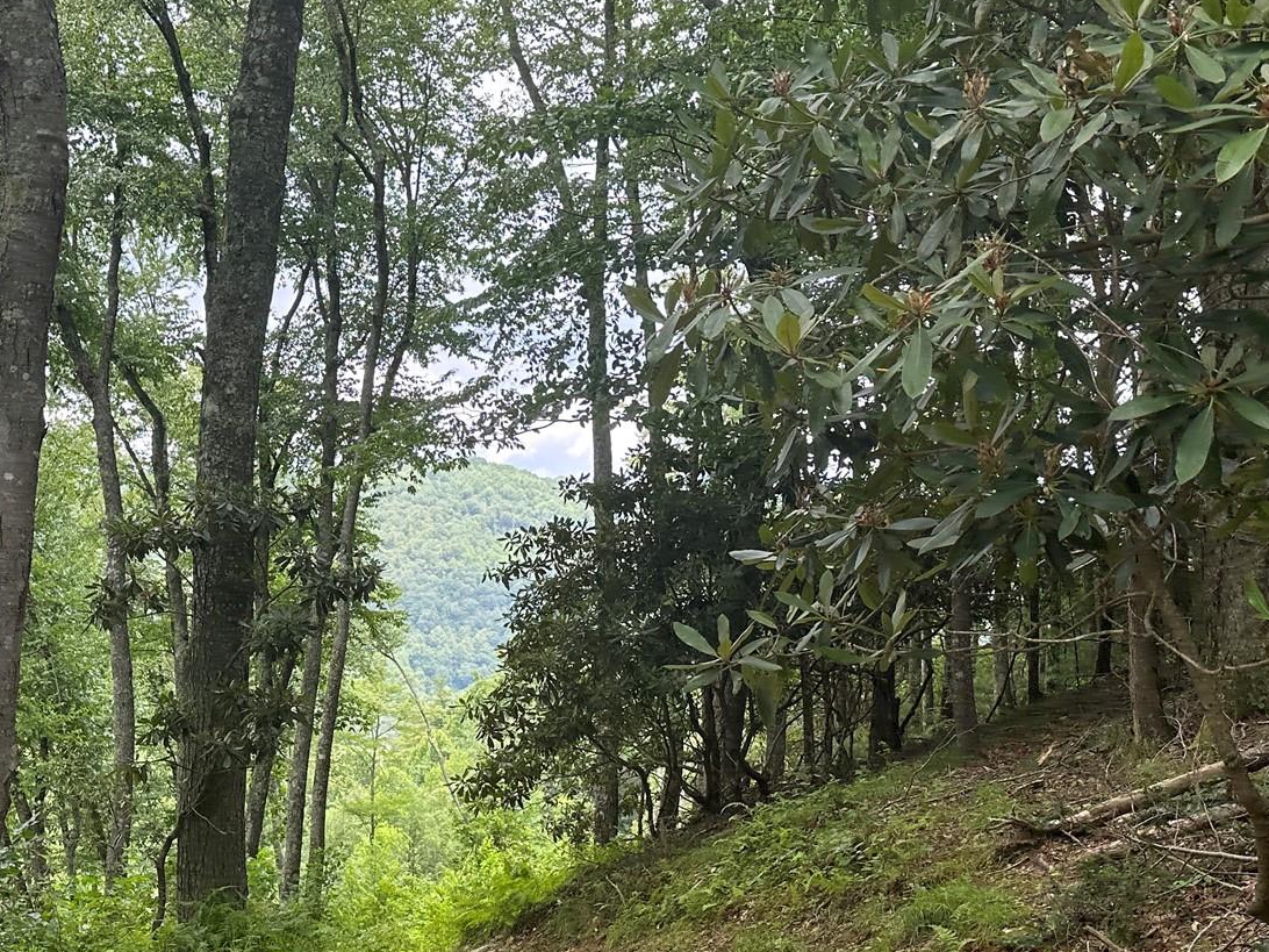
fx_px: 1650
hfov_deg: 41.5
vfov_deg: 31.8
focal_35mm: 45
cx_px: 420
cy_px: 661
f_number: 1.78
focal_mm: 6.86
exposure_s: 1/672
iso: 80
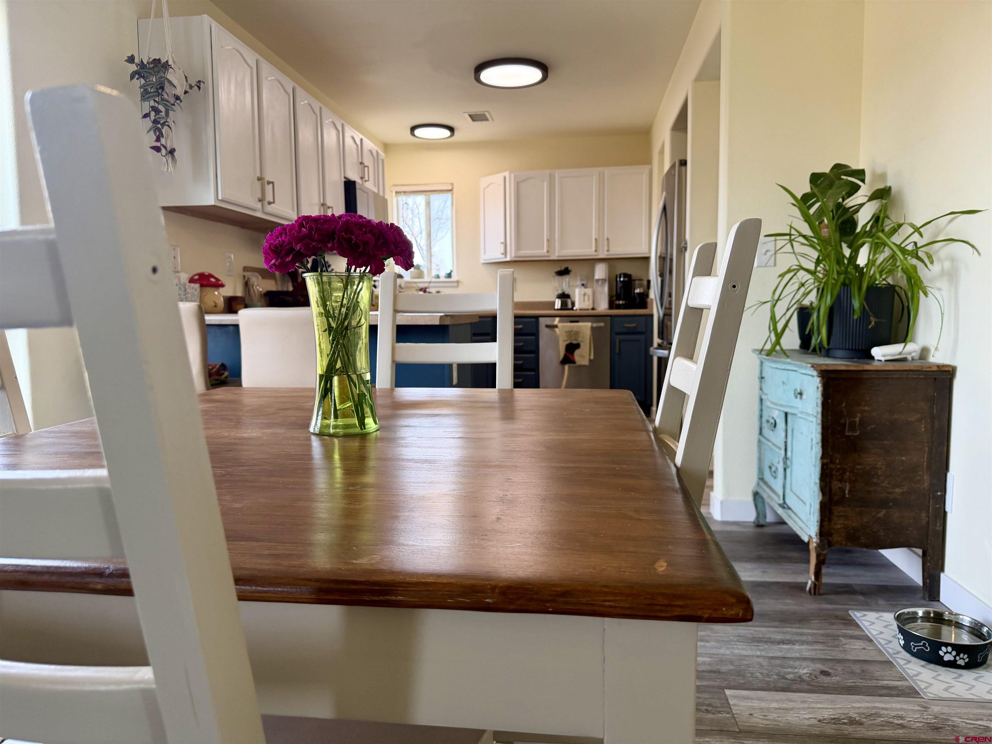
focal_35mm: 24
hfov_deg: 71.6
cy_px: 372
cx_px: 496
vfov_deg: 56.8
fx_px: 688
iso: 160
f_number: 1.78
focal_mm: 6.76
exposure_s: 1/195
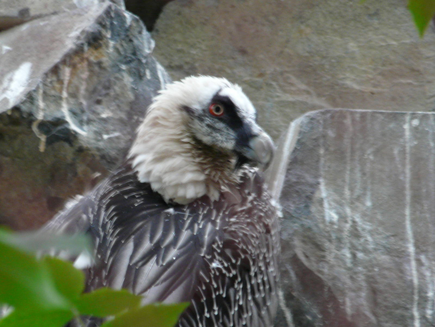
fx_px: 6082
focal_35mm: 484
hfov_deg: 4.1
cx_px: 218
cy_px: 164
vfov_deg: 3.1
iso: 200
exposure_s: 1/4
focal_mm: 62.4
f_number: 3.6
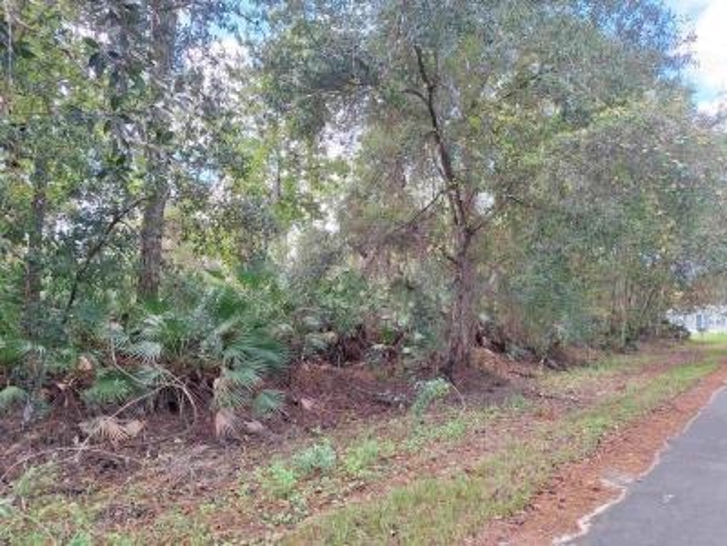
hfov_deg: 73.9
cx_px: 364
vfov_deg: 58.9
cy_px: 273
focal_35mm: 23
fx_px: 483
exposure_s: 1/138
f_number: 1.8
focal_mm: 5.54
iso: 40
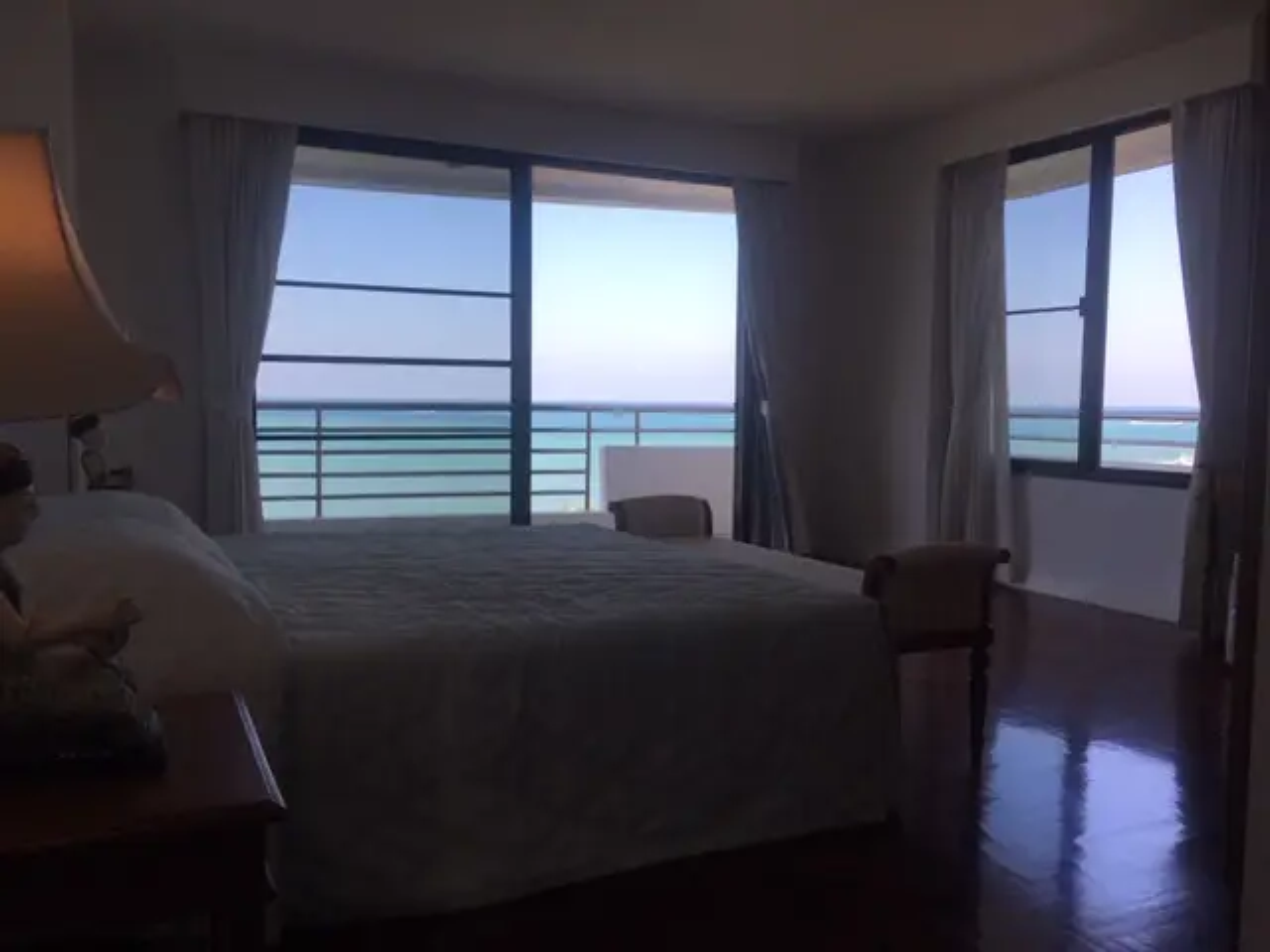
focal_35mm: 29
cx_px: 635
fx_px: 1064
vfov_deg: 48.2
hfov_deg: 61.7
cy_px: 476
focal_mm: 4.15
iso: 25
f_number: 2.2
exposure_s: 1/466
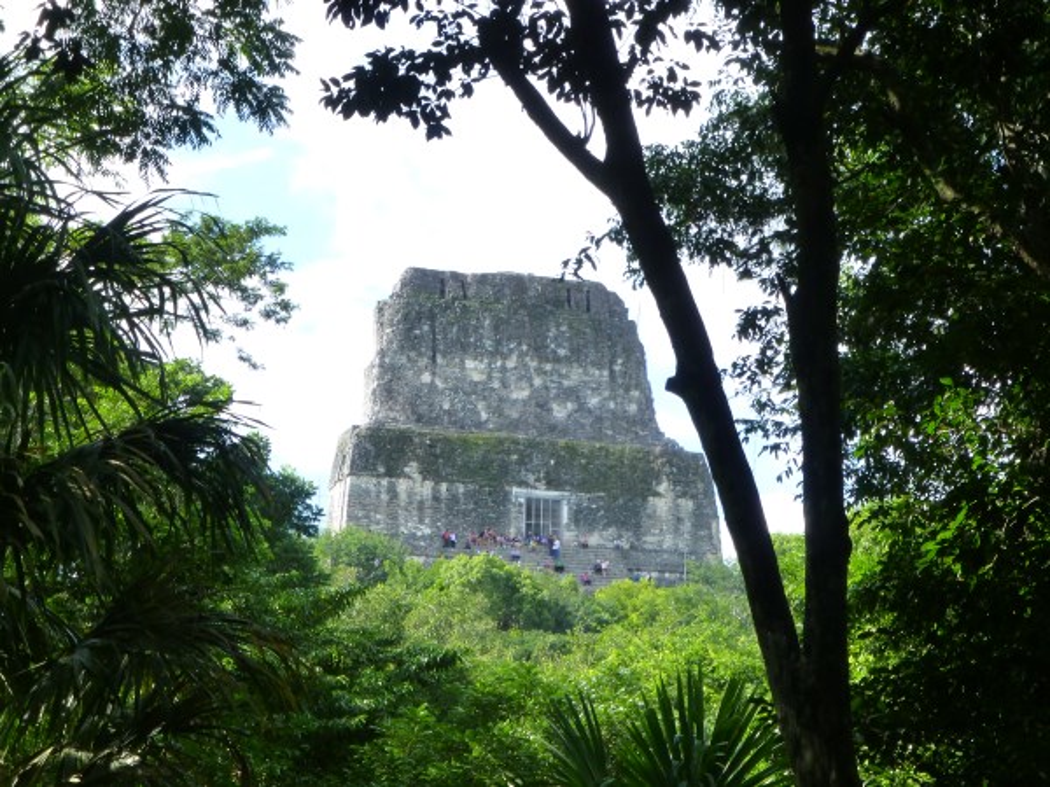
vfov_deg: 12.9
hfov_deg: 17.1
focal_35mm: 115
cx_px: 525
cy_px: 394
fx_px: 3488
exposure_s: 1/200
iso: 160
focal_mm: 20.6
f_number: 5.3
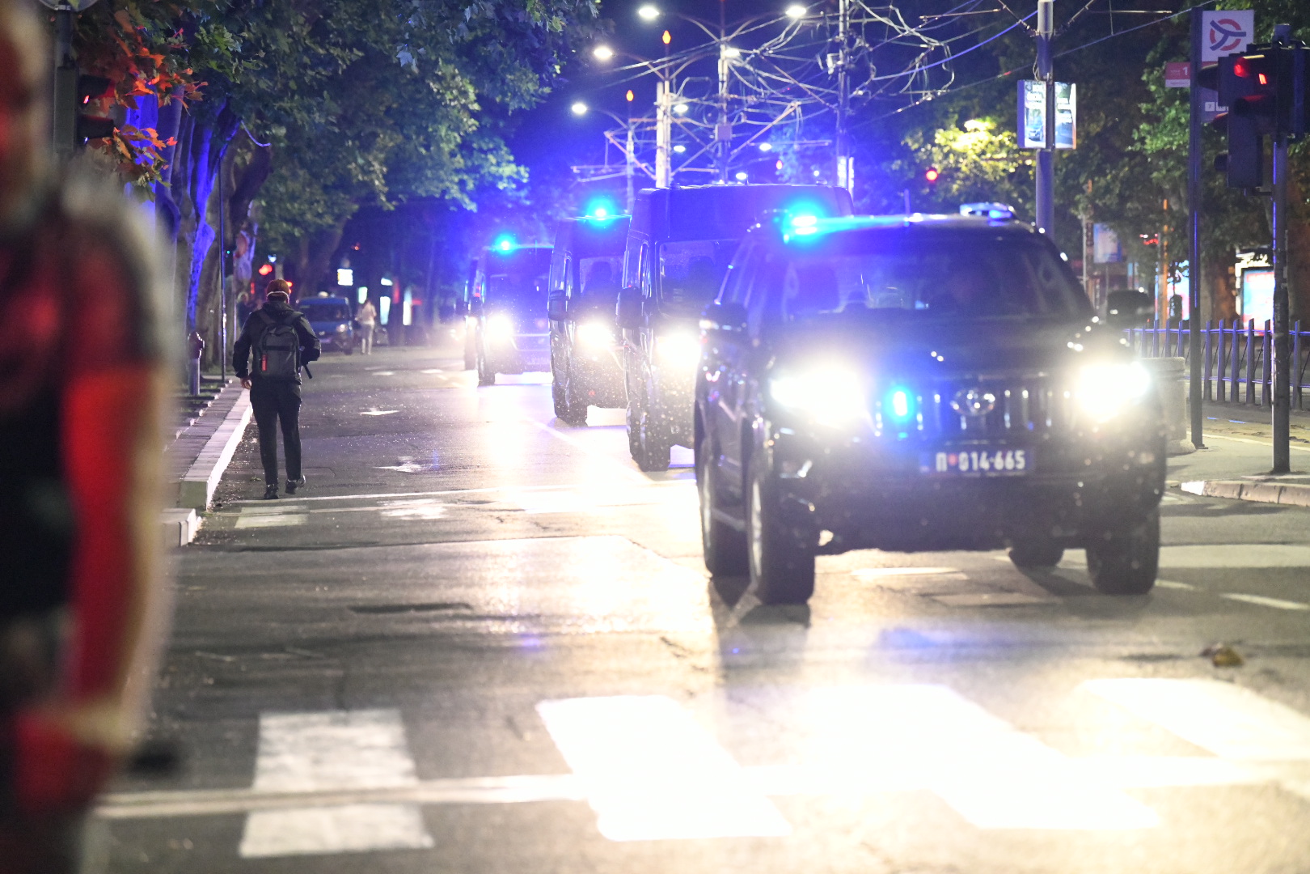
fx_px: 5458
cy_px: 437
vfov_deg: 9.1
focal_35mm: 150
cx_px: 655
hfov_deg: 13.7
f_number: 3.5
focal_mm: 150
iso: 16000
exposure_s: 1/125
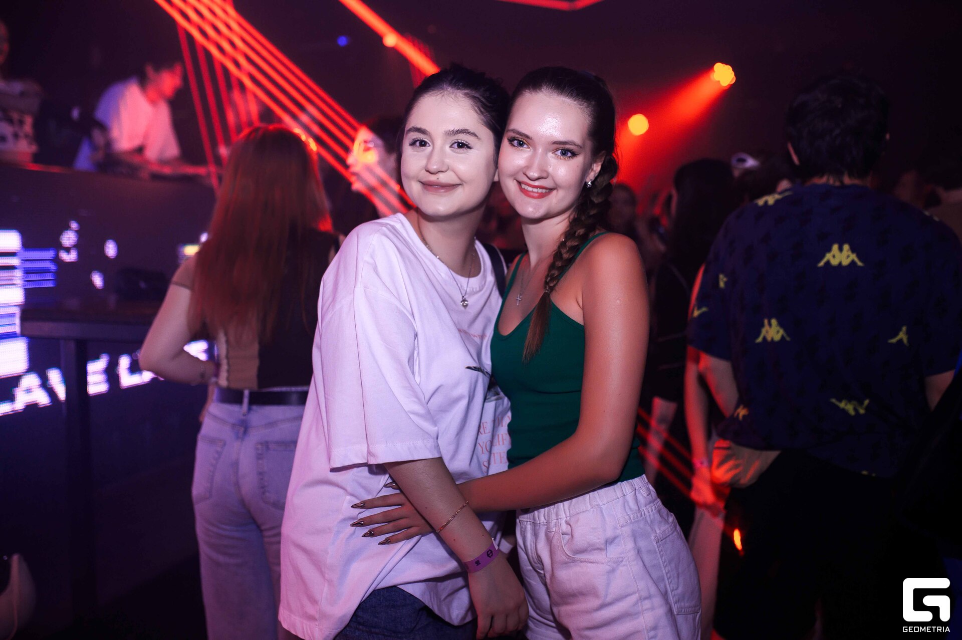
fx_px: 935
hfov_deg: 54.5
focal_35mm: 35
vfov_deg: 37.8
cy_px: 320
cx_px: 481
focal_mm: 35
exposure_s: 1/200
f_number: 2.5
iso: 400
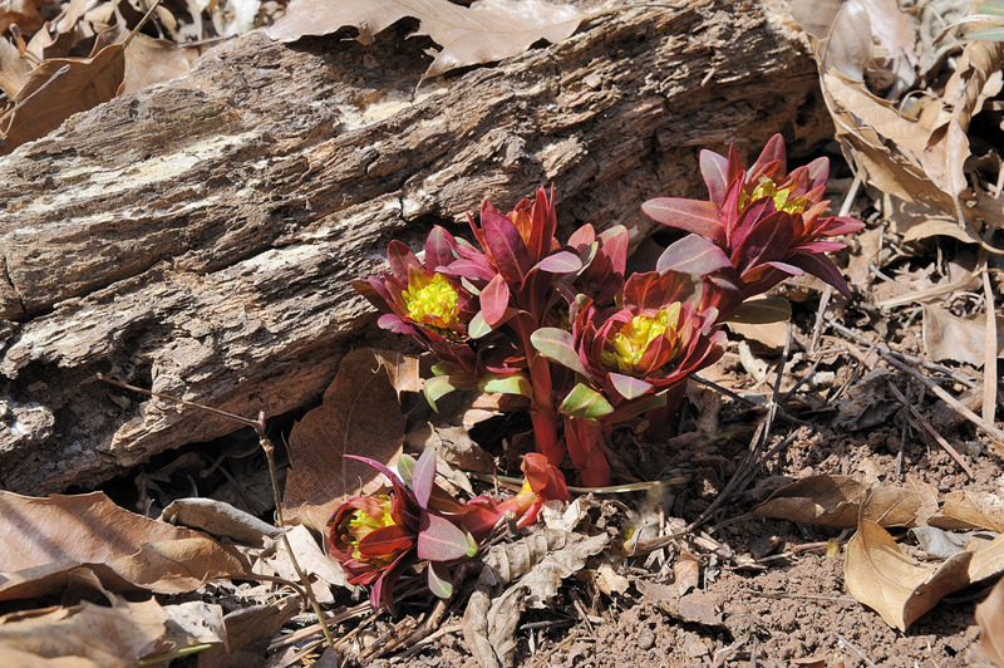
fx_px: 1951
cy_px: 334
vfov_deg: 19.4
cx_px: 502
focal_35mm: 70
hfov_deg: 28.9
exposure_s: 1/25
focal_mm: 70
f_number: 22
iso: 200
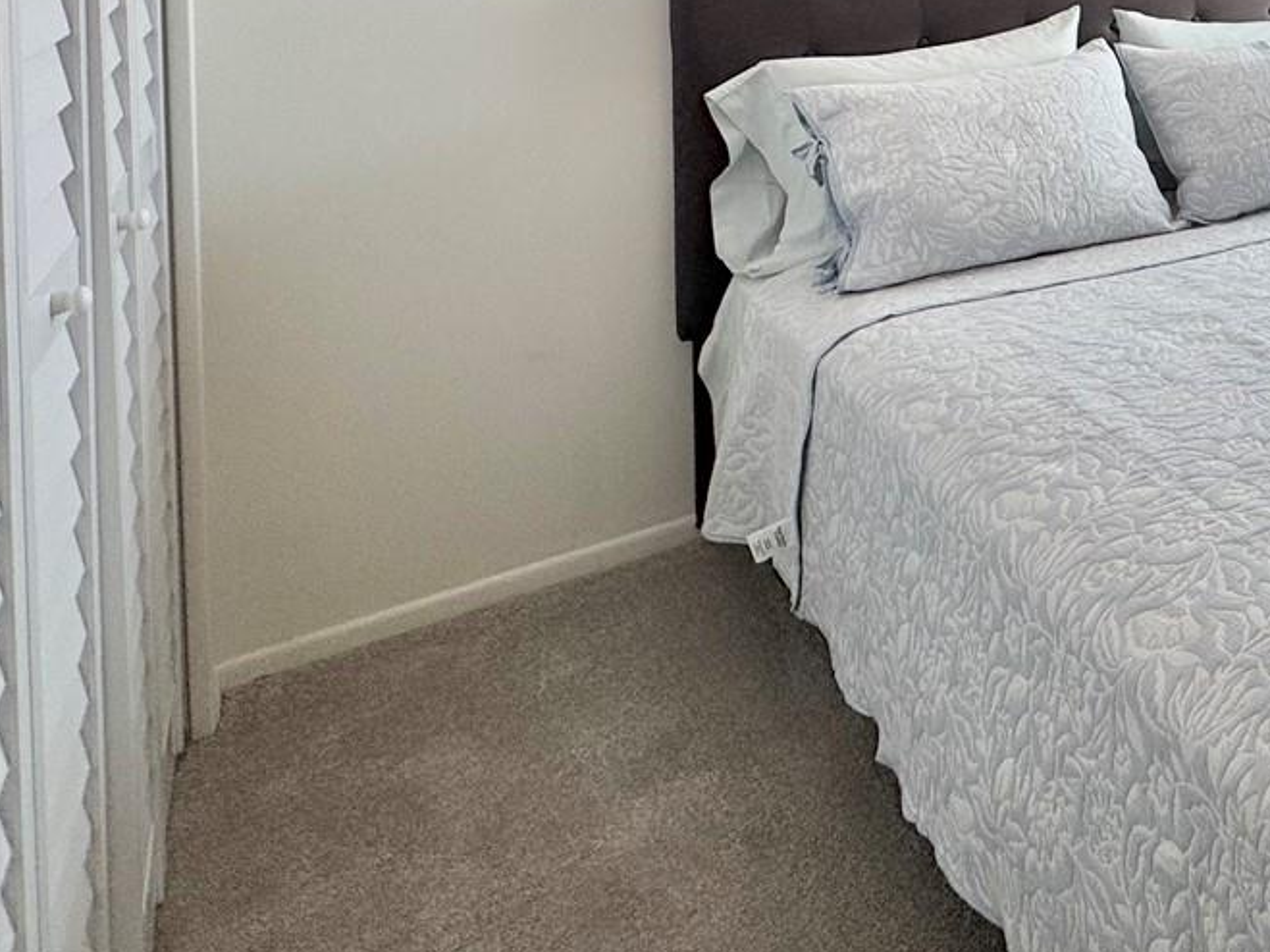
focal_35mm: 34
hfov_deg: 42.2
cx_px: 1407
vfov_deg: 35.6
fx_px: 1247
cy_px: -100
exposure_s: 1/159
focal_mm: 2.22
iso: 40
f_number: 2.2
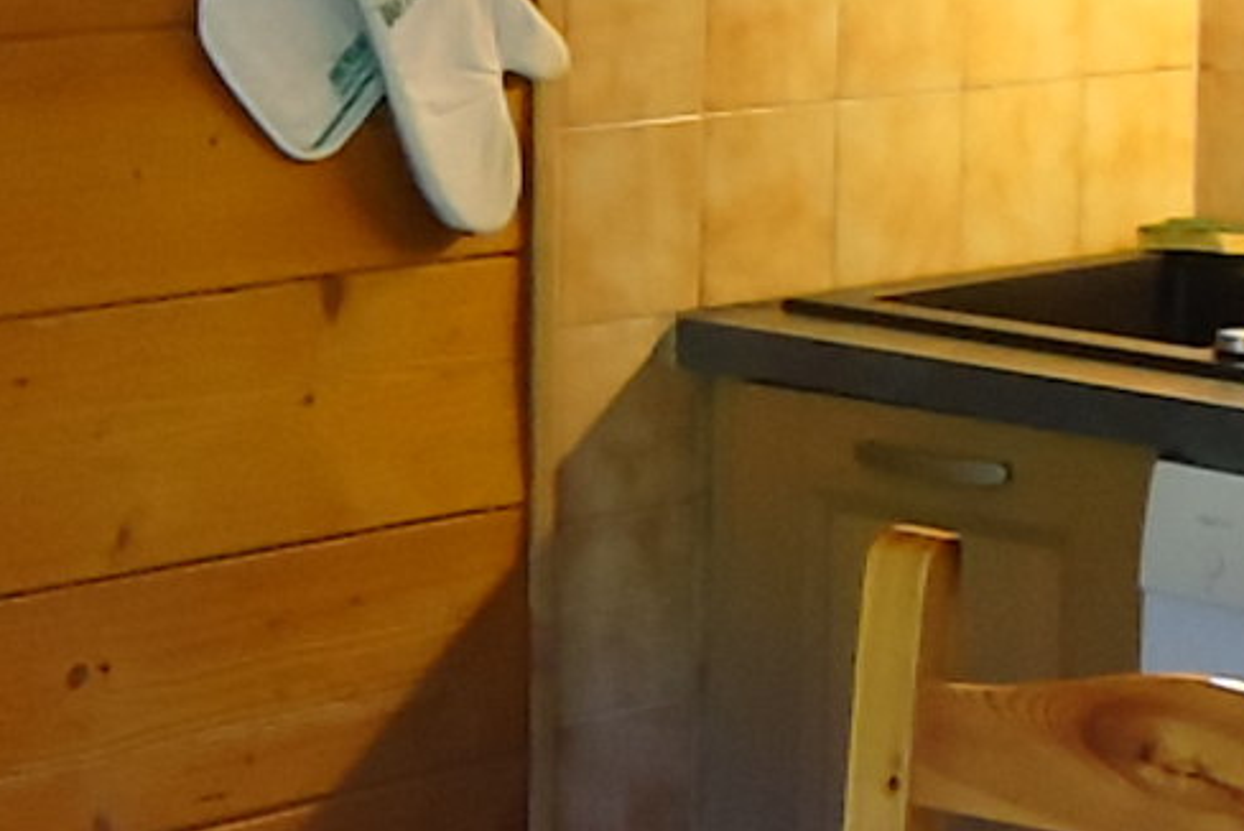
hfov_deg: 14.7
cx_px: 874
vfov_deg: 9.8
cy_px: 97
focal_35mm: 139
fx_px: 4806
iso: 400
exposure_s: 1/40
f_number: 3.8
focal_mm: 6.1
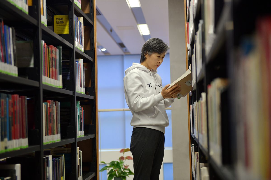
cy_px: 90
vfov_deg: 19.5
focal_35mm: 70
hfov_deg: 28.8
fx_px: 527
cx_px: 136
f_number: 2.8
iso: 800
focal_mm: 70
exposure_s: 1/200
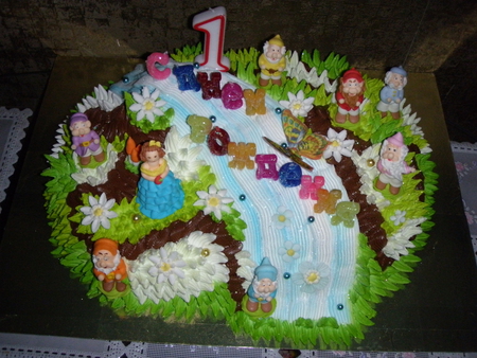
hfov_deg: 49.0
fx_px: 524
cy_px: 179
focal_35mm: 38
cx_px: 238
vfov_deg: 37.8
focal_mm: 6.7
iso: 400
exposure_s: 1/250
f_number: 3.5
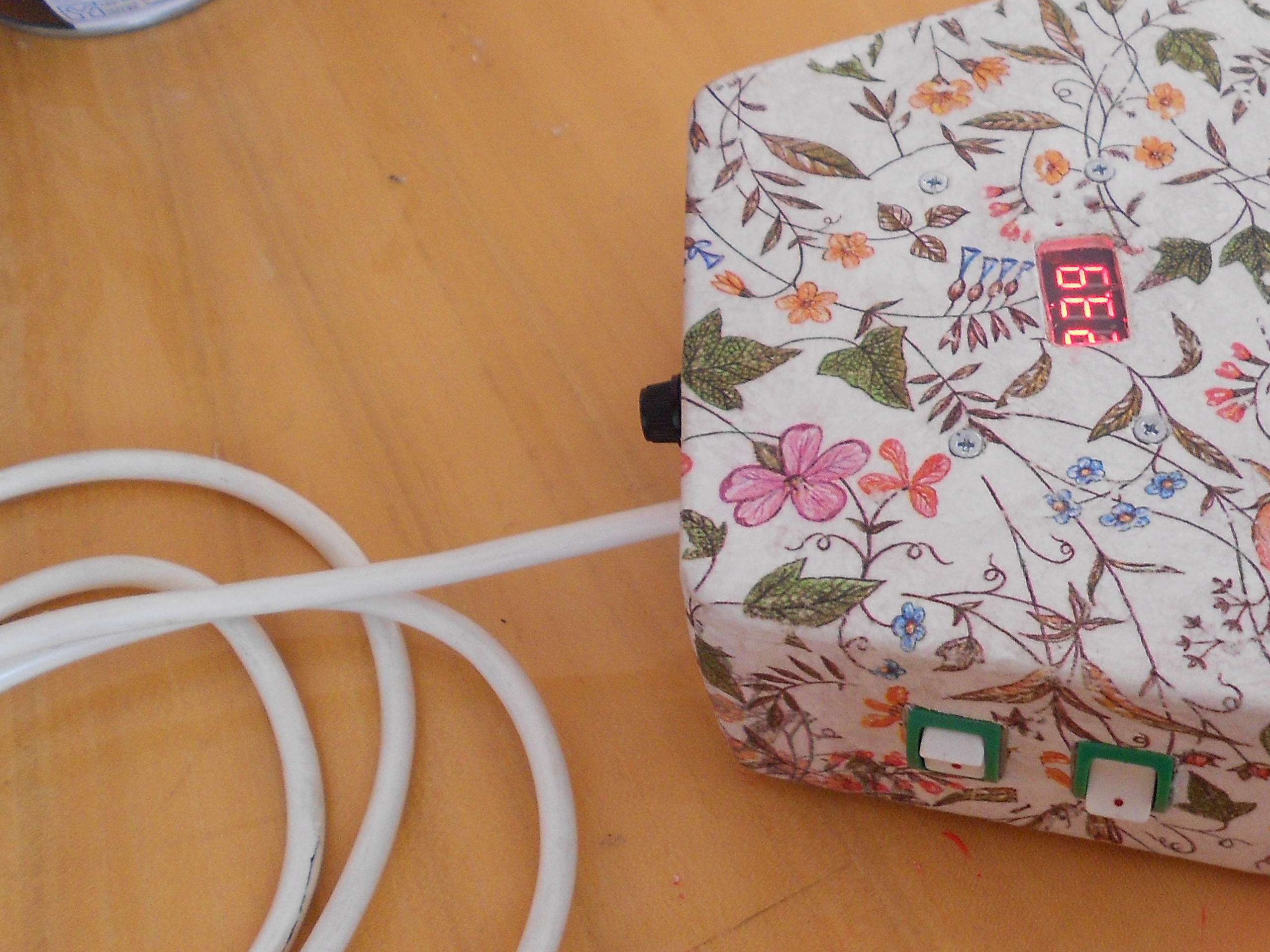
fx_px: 1614
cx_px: 922
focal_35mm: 44
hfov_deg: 41.9
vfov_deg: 32.5
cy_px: 278
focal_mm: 4.6
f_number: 3.2
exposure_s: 1/30
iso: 125
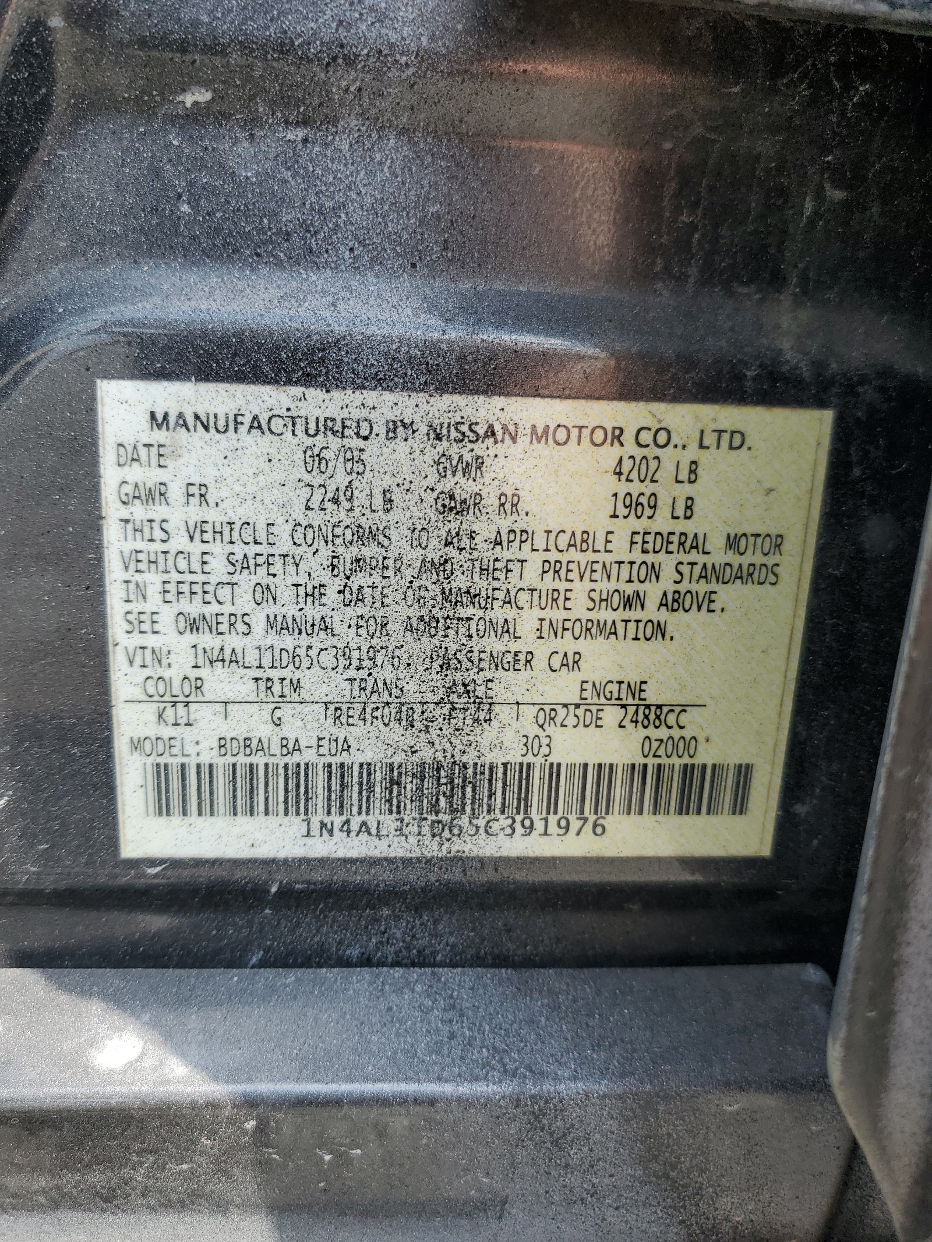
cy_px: 621
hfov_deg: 53.1
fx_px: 933
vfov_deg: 67.3
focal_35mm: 26
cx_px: 466
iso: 50
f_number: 1.5
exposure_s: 1/1000
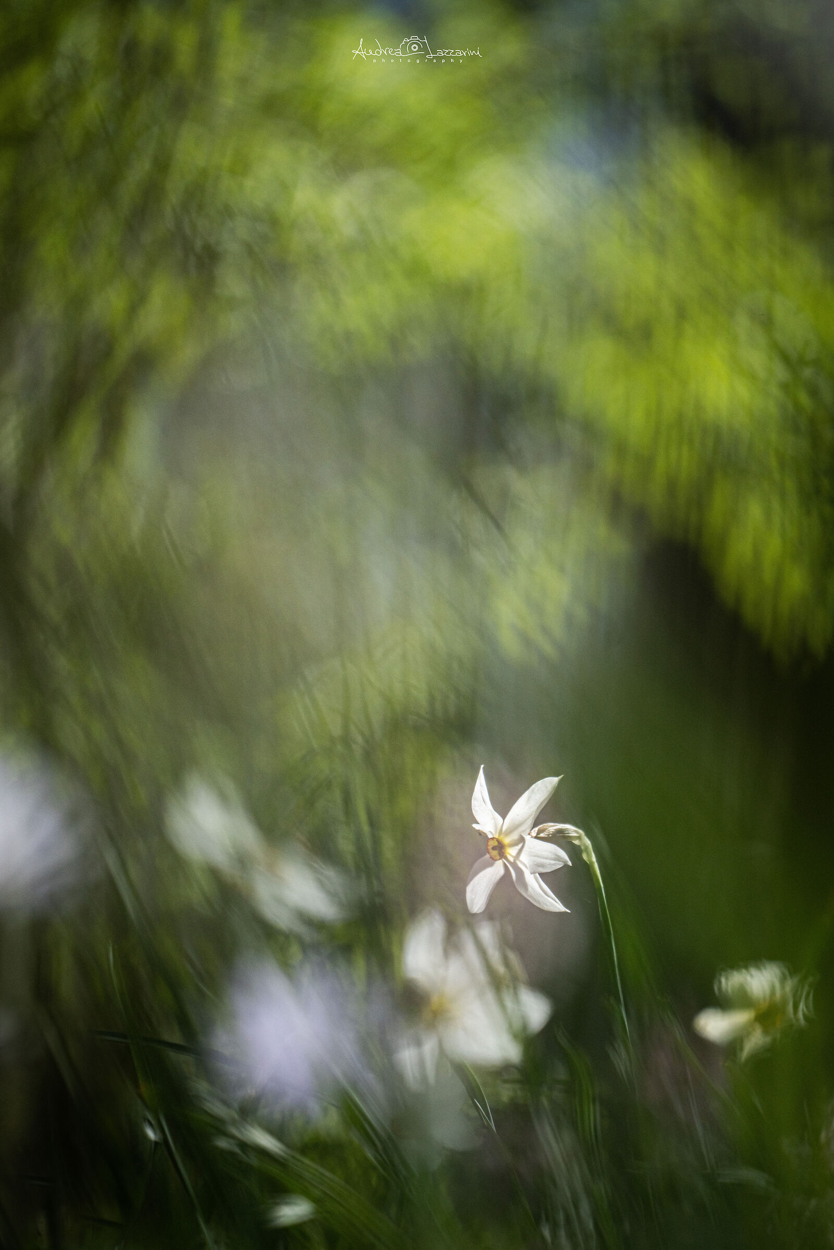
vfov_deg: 5.6
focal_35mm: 370
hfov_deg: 3.7
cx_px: 417
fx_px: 12851
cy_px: 625
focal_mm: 370
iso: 640
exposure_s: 1/2000
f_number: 5.6
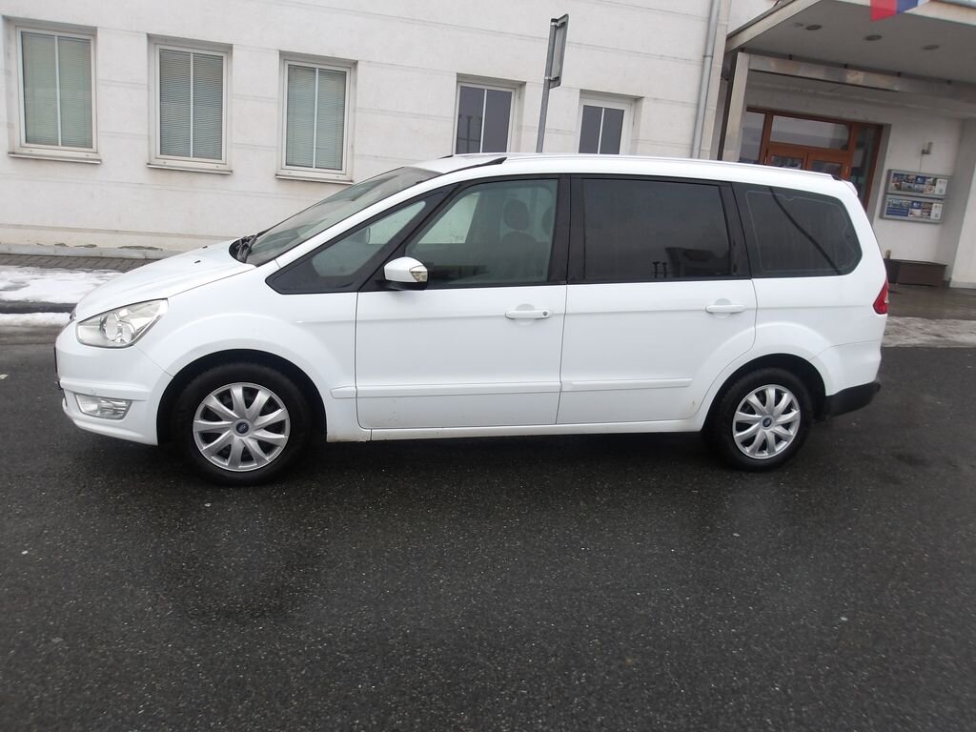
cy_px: 366
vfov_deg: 51.4
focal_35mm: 27
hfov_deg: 65.3
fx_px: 761
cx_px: 488
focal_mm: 4.9
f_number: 3
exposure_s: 1/231
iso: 100
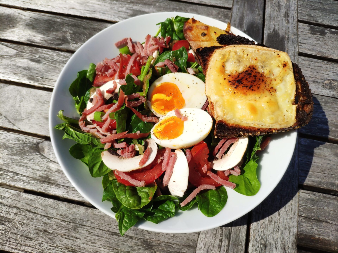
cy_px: 126
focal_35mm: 21
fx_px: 205
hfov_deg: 79.0
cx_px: 169
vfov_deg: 63.4
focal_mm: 4.22
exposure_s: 1/3804
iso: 100
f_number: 1.8
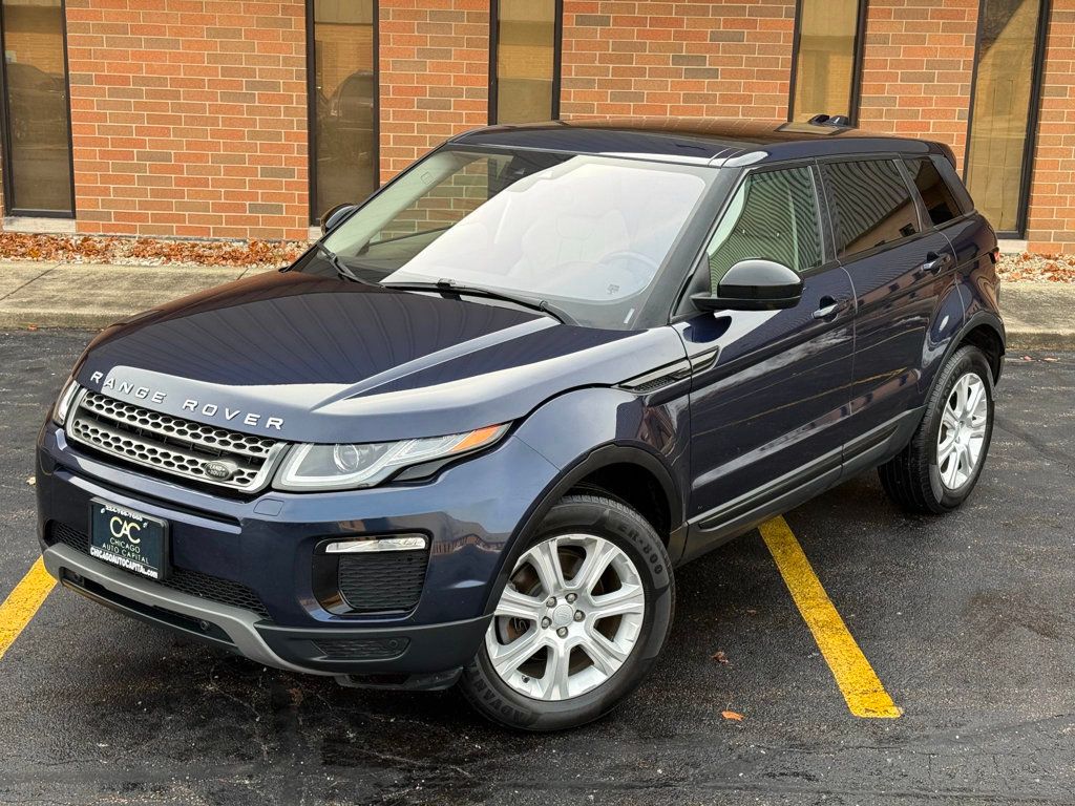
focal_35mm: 48
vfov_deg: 30.3
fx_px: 1491
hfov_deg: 39.7
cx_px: 538
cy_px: 403
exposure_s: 1/611
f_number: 1.78
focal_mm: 6.76
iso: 64
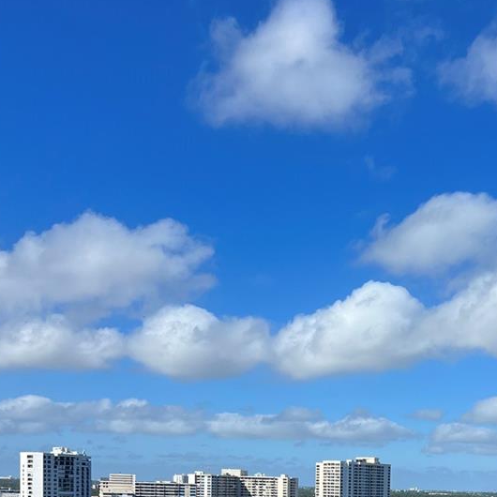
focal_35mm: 52
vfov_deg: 29.9
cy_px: 526
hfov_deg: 31.8
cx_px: 408
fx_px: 845
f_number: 1.5
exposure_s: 1/5587
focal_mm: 5.7
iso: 50
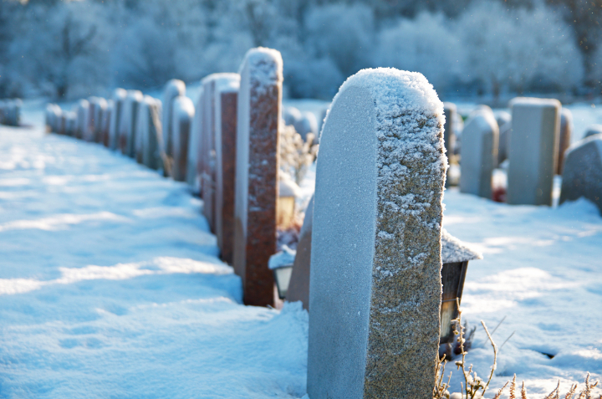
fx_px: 1252
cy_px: 200
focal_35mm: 75
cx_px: 301
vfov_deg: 18.1
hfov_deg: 27.0
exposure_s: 1/400
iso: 110
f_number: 3.5
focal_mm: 50
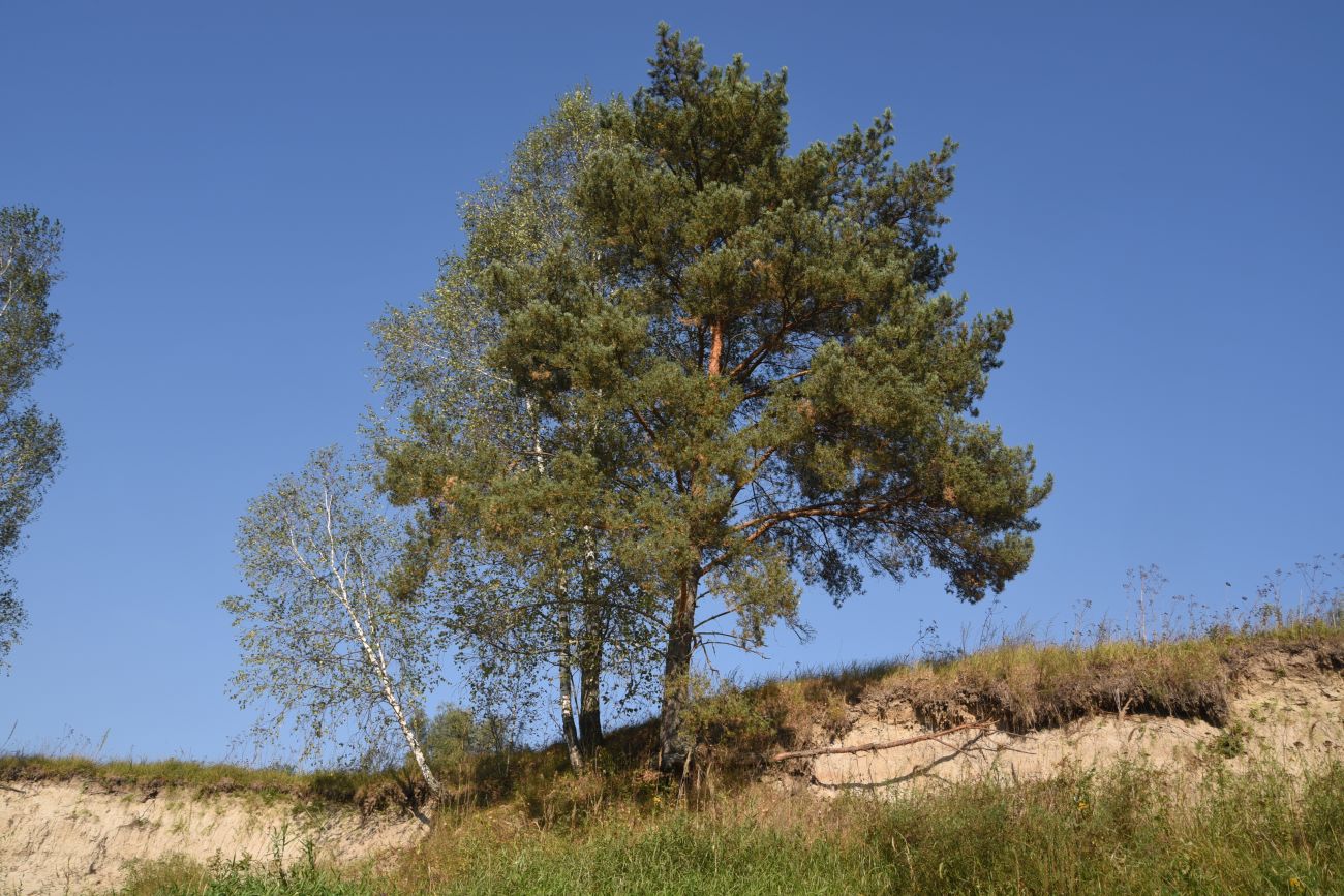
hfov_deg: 60.3
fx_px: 1157
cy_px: 448
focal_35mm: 31
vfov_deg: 42.3
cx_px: 672
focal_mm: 31
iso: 100
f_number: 11
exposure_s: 1/125
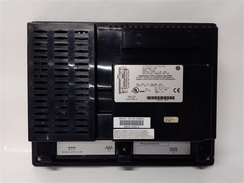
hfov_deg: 65.3
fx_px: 190
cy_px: 92
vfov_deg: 51.4
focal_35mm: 27
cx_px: 122
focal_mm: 3.79
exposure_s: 1/33
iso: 261
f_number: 2
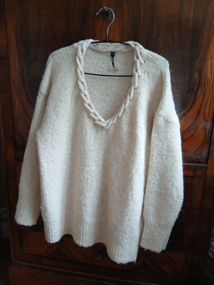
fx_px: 214
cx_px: 107
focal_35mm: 26
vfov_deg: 67.3
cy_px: 142
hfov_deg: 53.1
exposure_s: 1/25
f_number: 1.8
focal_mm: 3.98
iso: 320
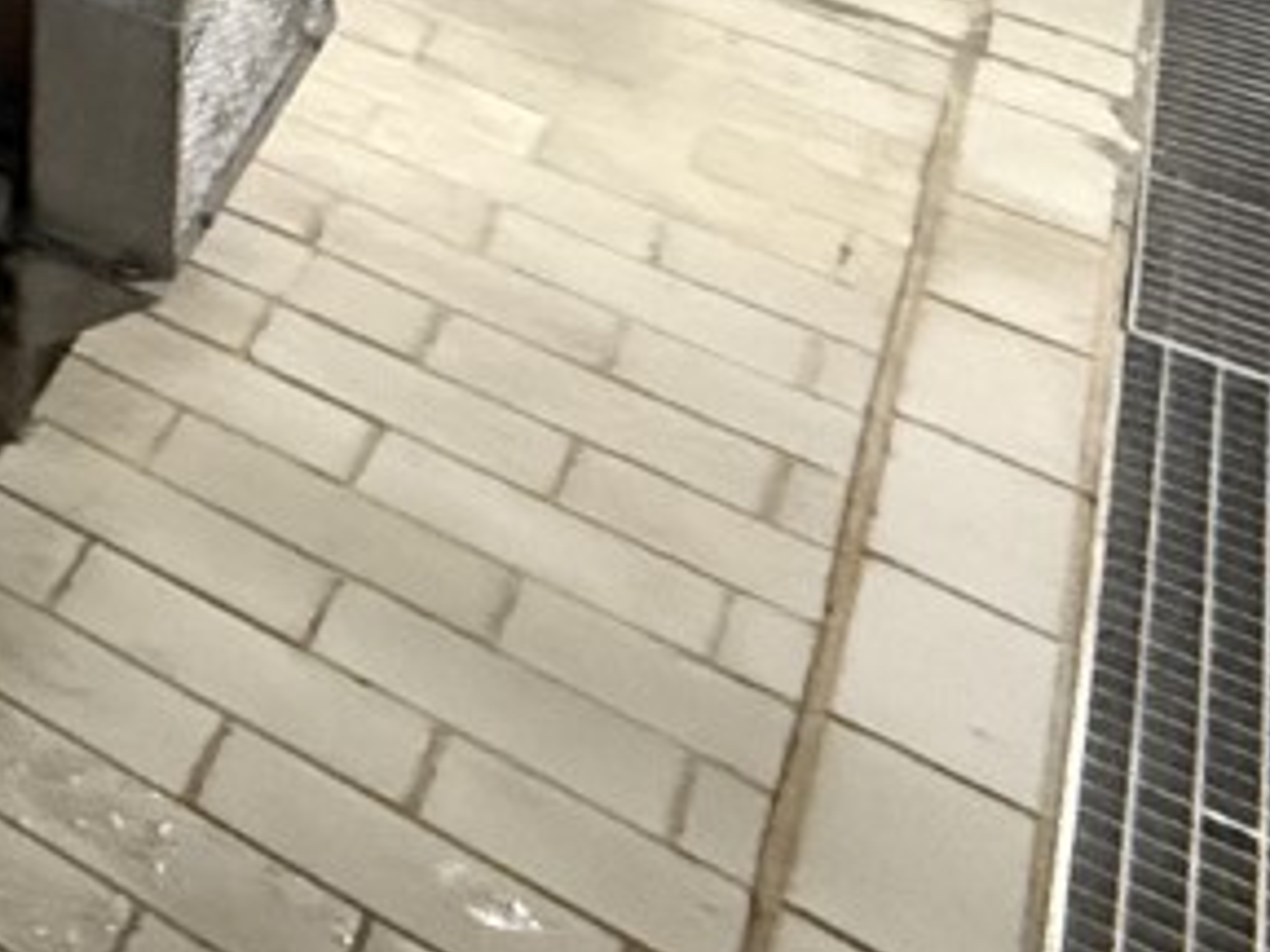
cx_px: -1539
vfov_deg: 14.2
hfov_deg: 16.6
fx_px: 2568
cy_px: -1344
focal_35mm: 70
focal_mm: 2.22
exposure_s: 1/50
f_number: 2.2
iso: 1000
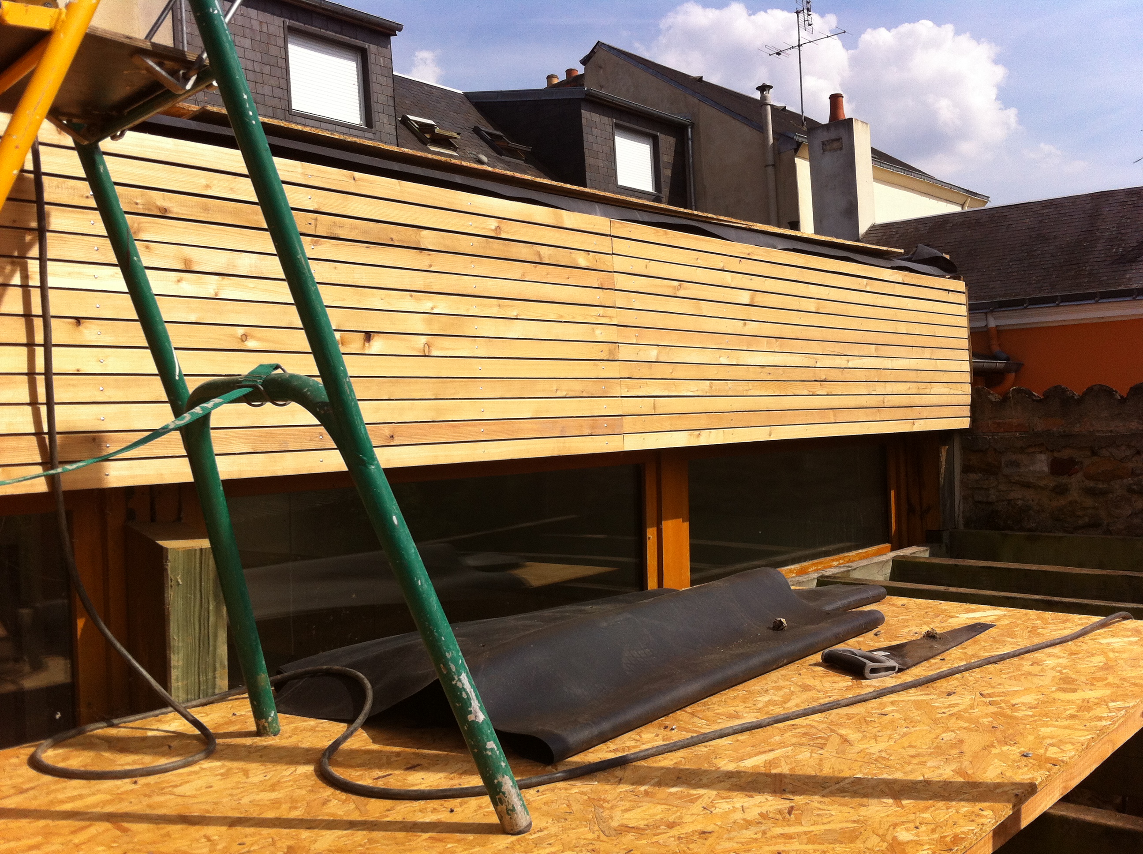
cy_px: 427
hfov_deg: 52.7
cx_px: 572
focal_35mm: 35
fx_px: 1154
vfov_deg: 40.6
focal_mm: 3.85
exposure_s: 1/1885
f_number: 2.8
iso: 80
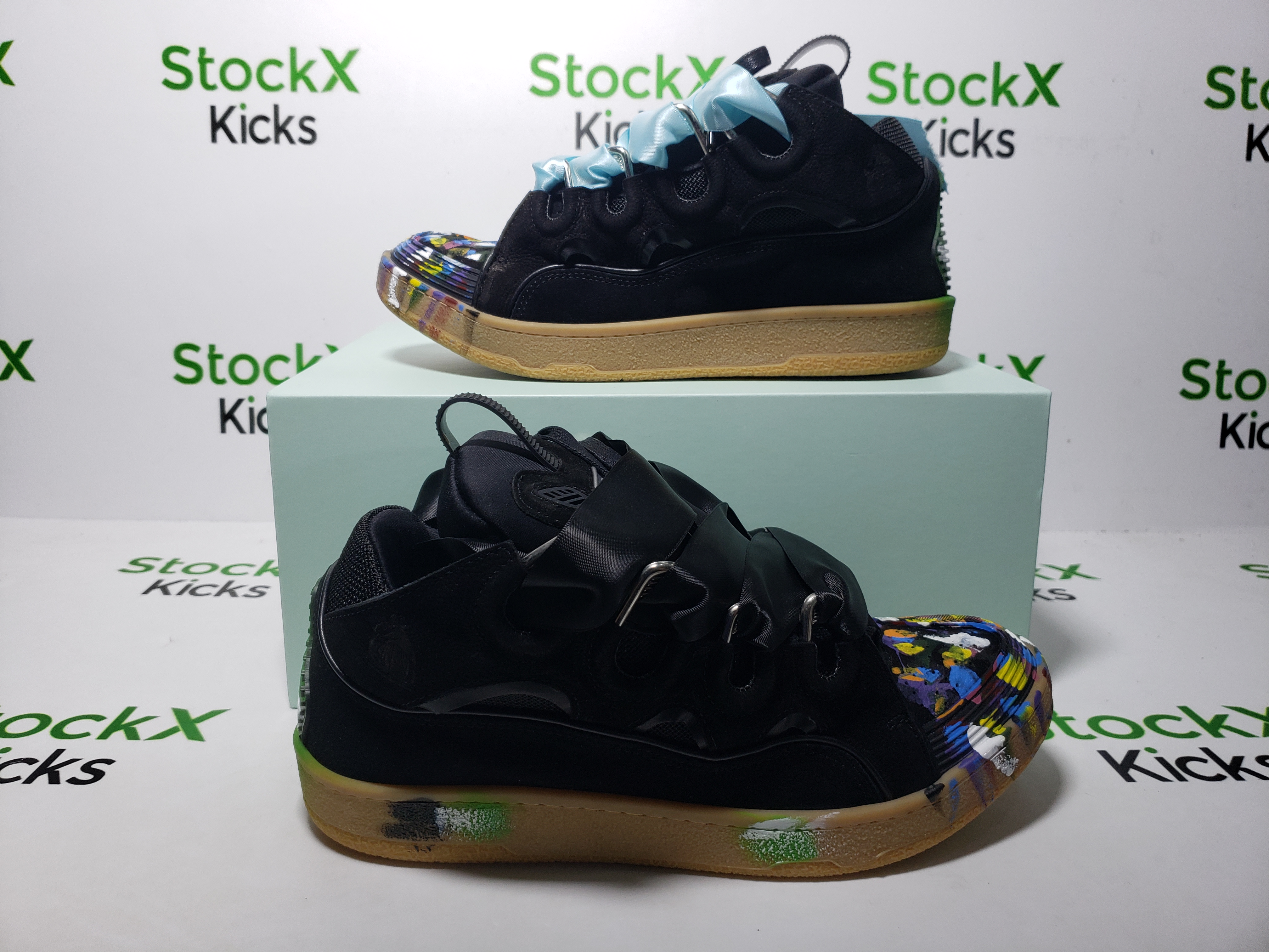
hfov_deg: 67.3
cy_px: 476
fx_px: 953
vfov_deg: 53.1
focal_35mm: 26
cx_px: 634
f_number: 1.5
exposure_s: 1/445
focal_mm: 4.3
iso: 50
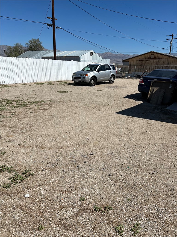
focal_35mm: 26
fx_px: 177
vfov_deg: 67.3
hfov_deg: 53.1
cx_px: 88
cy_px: 118
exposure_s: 1/10309
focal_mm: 5.7
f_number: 1.5
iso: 50
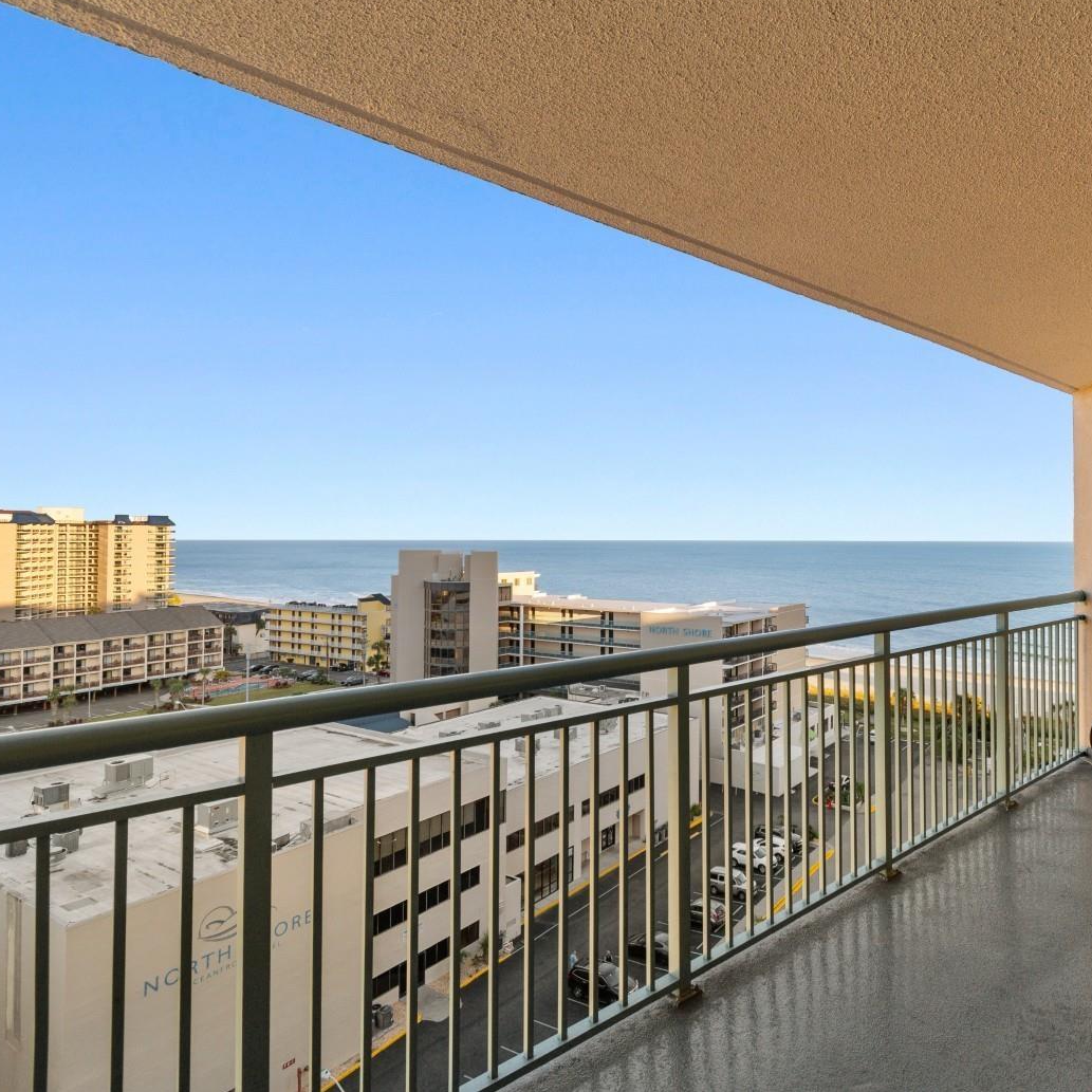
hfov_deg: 72.5
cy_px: 523
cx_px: 729
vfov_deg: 74.8
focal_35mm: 20
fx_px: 714
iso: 100
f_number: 7.1
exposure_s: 1/160
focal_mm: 10
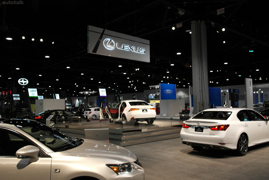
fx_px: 224
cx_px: 134
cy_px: 90
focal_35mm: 30
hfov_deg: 61.9
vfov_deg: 43.6
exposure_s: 1/80
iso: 400
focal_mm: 20
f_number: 3.5
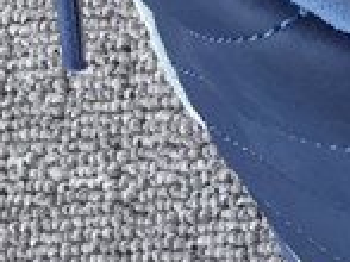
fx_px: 1920
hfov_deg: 9.4
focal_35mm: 190
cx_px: 795
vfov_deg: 7.5
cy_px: -273
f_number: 2.4
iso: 25
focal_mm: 3.3
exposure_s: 1/100
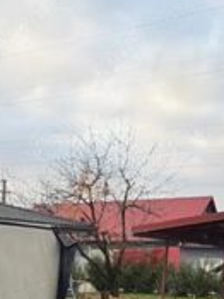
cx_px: 53
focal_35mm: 55
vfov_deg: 31.5
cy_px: 318
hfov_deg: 26.2
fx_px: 475
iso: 64
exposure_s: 1/270
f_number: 1.78
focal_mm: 6.76
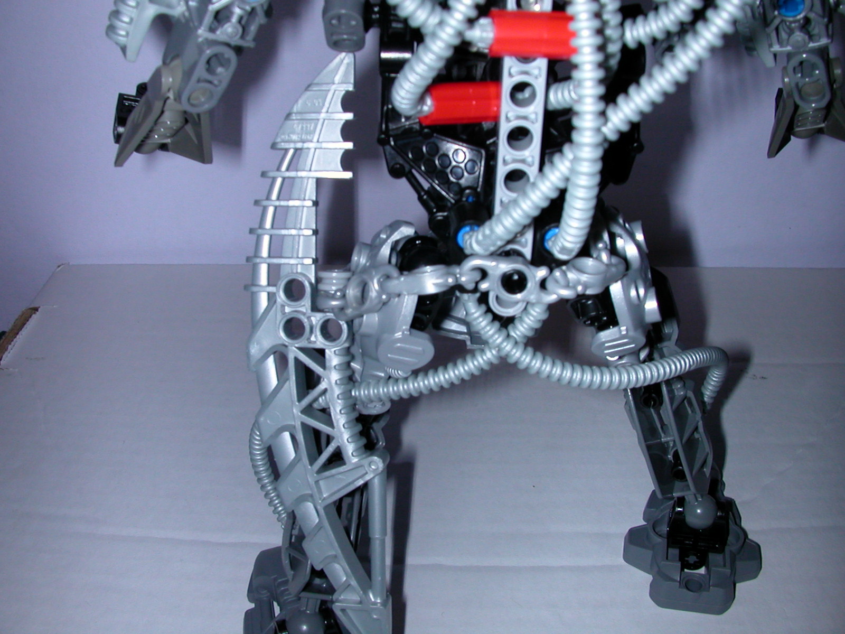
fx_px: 903
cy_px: 317
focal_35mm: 37
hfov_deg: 50.1
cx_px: 422
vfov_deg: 38.7
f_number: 4.5
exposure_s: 1/59.9
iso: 100
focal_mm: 5.6
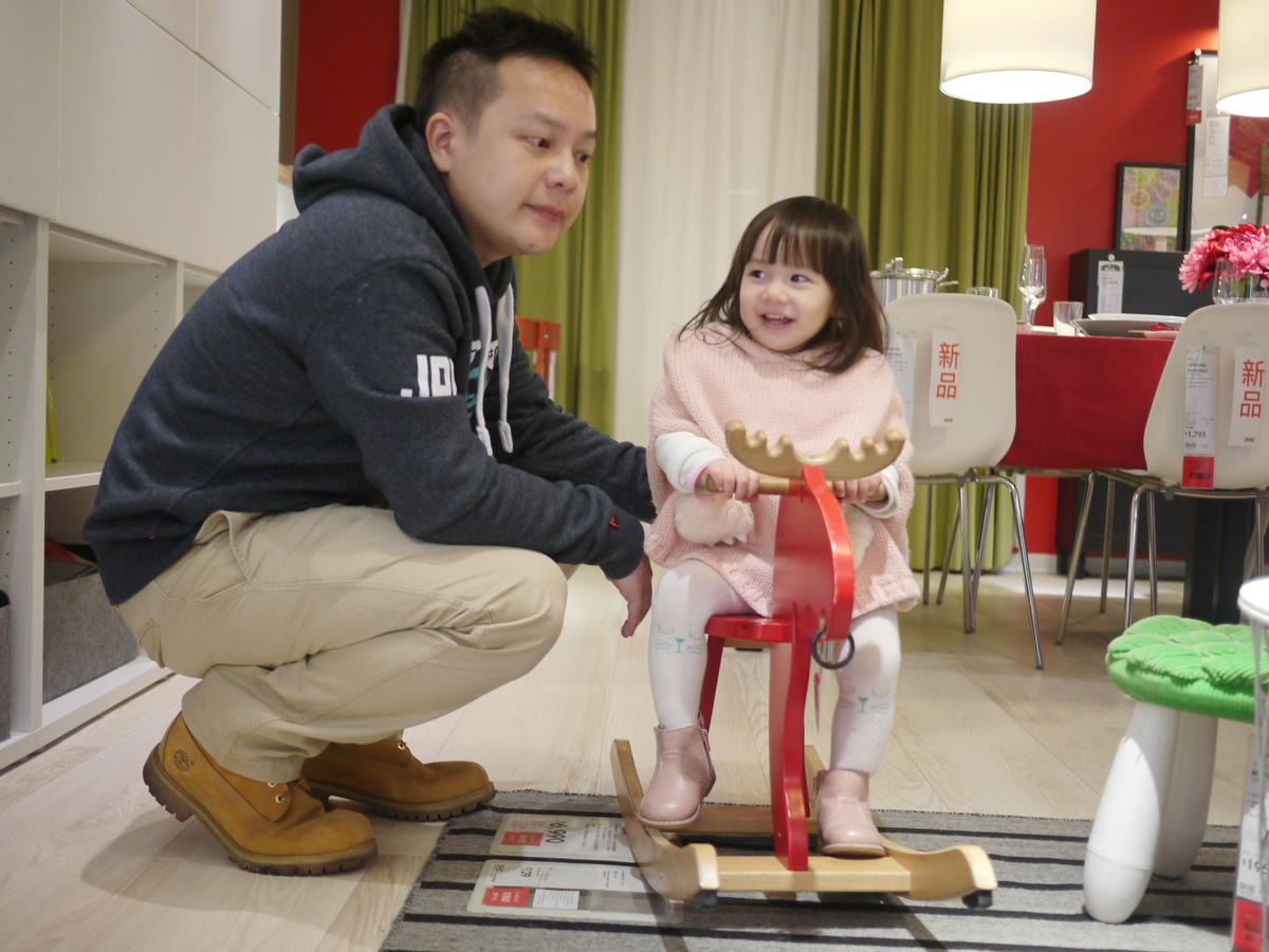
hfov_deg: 46.8
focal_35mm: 40
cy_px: 476
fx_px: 1466
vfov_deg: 36.0
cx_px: 634
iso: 400
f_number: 1.7
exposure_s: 1/60
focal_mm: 20
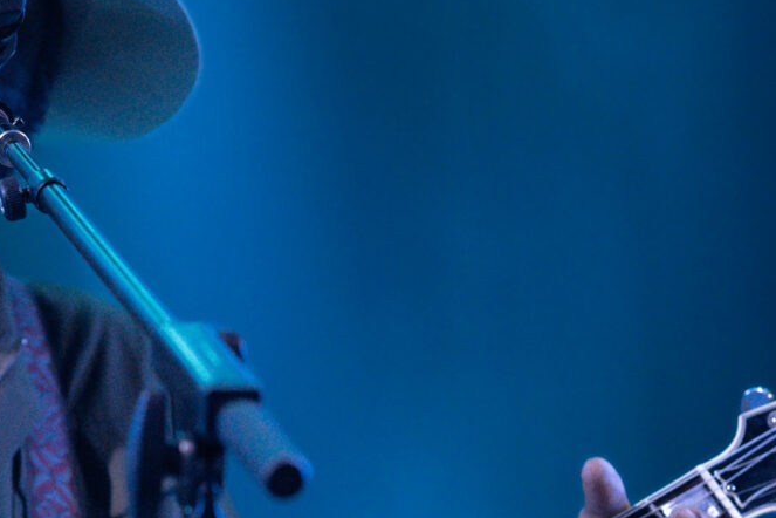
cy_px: 638
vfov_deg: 7.1
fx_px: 4160
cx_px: 11
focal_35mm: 193
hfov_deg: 10.6
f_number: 2
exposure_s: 1/160
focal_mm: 50
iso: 3200
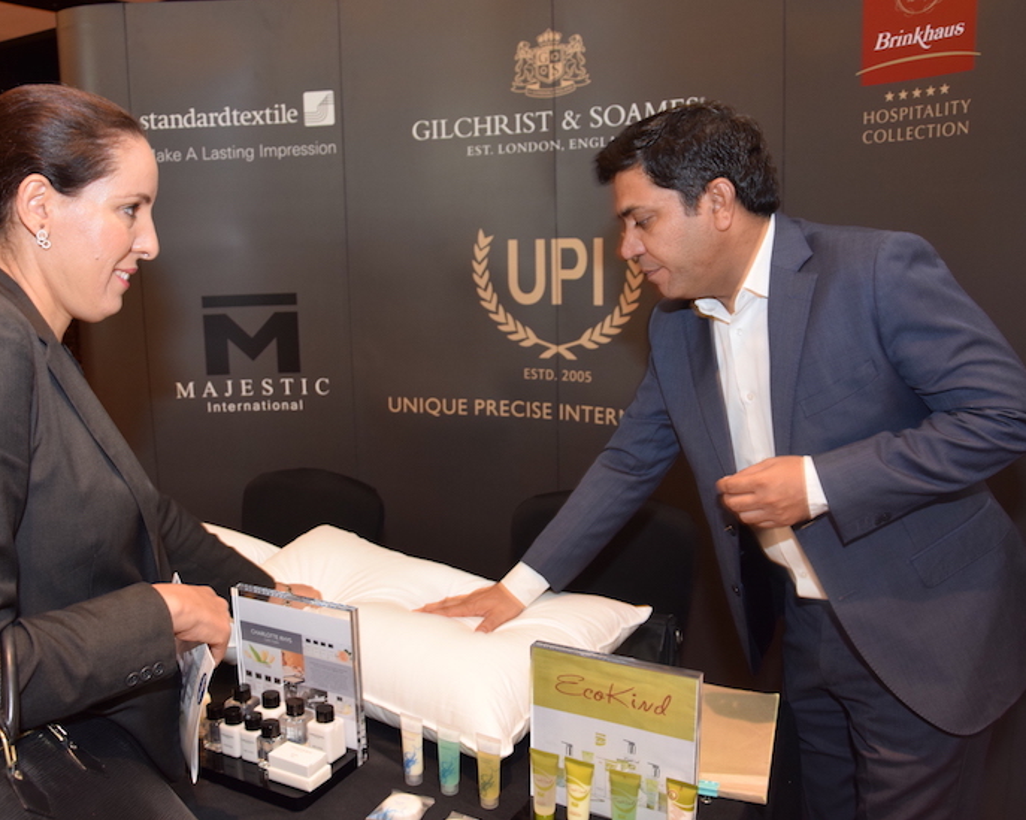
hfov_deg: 57.1
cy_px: 412
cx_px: 454
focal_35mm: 31
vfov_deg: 47.1
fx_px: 941
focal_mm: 18
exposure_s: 1/20
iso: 500
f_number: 5
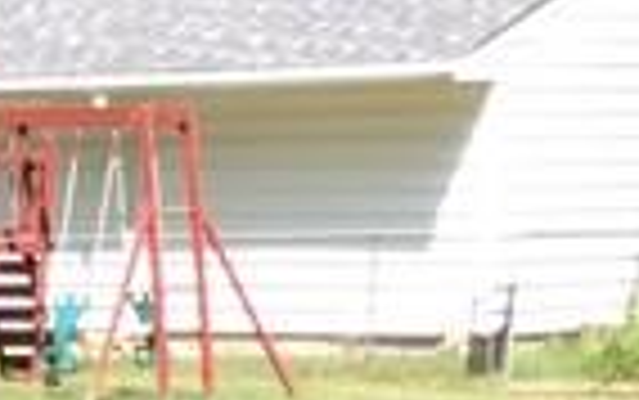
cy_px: 1142
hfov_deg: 8.2
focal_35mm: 237
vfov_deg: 5.3
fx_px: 4131
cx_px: -860
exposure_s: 1/264
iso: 25
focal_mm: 3.3
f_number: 2.4
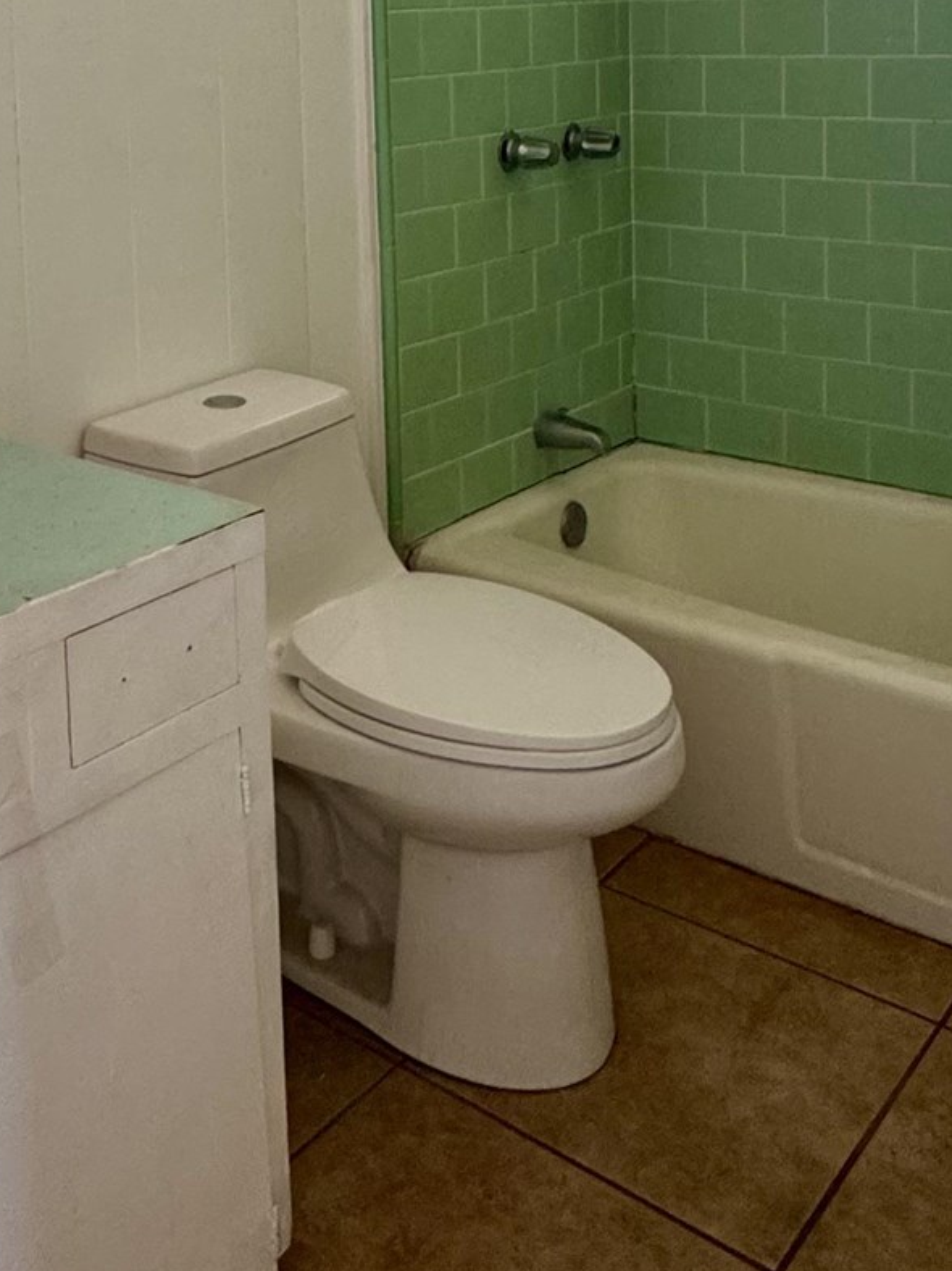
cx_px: 260
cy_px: 152
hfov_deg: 34.5
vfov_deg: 42.4
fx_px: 1504
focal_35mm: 41
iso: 200
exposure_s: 1/99
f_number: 2.2
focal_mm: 2.22
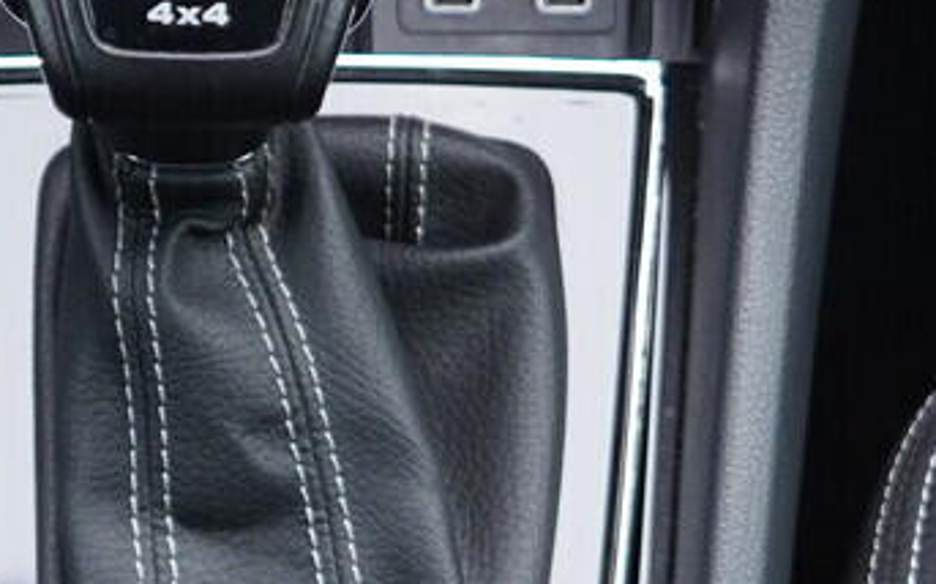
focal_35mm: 154
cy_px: 854
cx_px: 158
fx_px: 3926
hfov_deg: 13.5
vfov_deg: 8.3
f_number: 2.8
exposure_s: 1/40
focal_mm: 24
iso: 400
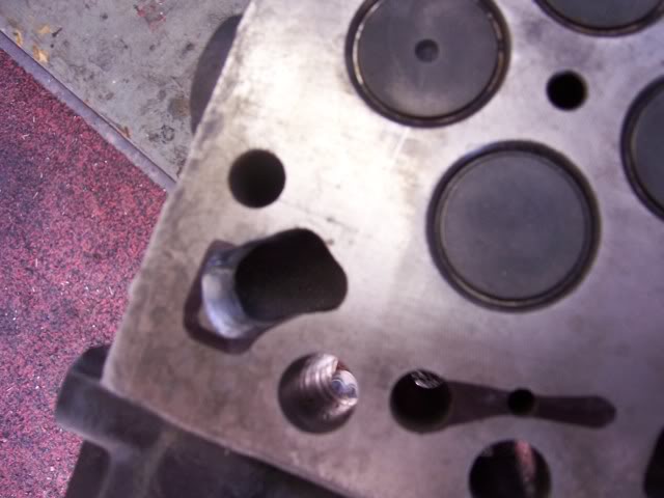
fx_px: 691
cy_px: 249
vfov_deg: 39.7
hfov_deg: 51.4
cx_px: 332
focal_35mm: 36
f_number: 3
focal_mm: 6
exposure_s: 1/30
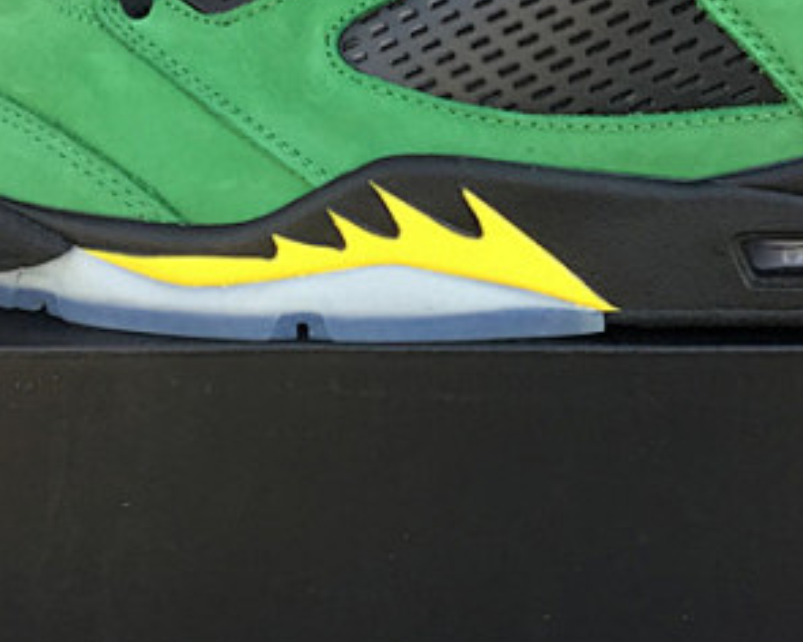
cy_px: 125
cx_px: 476
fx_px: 1949
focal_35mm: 82
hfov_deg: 23.3
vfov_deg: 18.5
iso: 32
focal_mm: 3.3
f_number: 2.4
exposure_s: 1/100
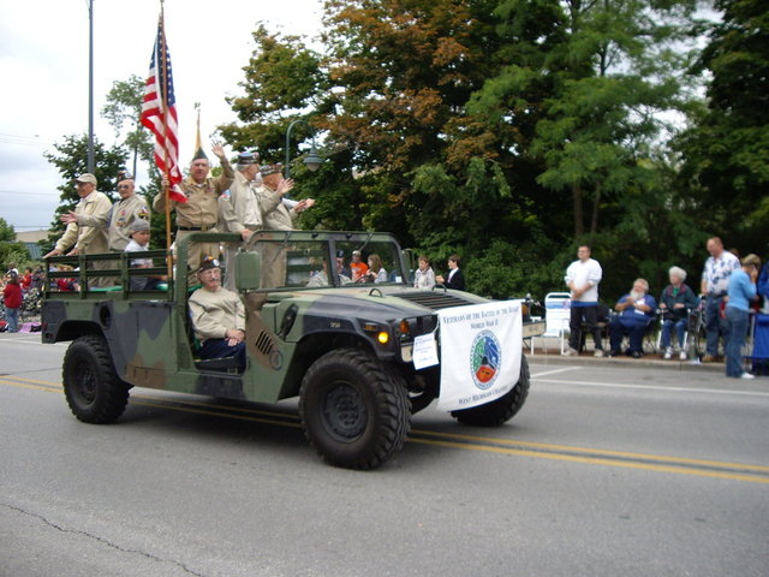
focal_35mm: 38
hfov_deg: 49.0
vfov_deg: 37.7
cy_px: 288
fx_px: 844
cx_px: 384
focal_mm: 6.2
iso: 100
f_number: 2.7
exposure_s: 1/500
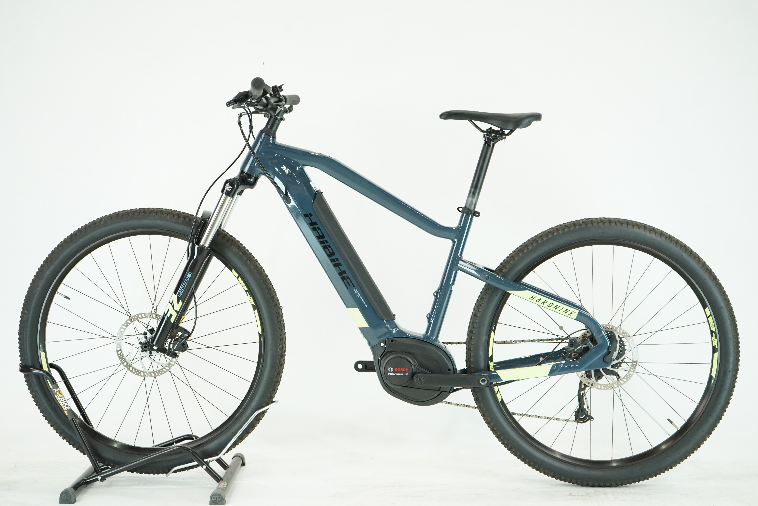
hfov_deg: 37.5
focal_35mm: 53
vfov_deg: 25.5
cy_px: 253
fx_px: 1116
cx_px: 379
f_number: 5.6
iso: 2000
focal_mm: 53
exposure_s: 1/200
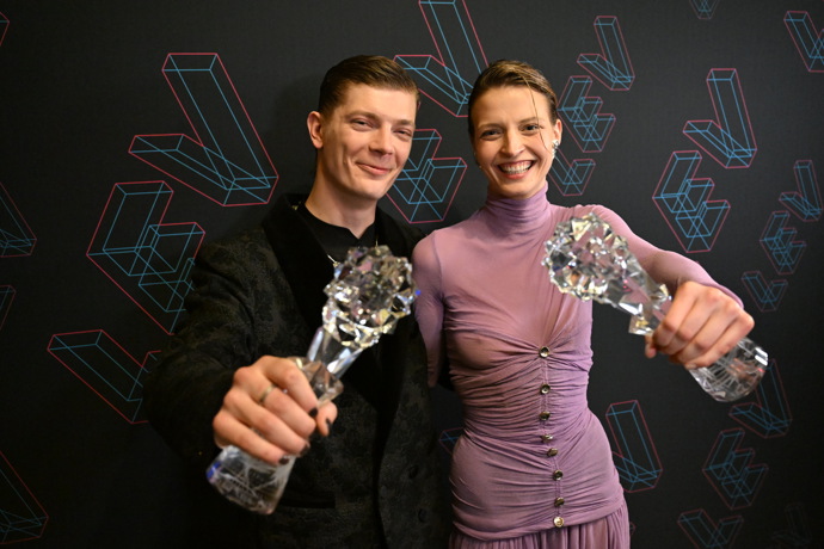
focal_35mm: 29
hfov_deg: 63.7
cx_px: 412
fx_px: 664
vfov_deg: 45.0
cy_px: 274
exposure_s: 1/250
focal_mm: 29
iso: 10000
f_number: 4
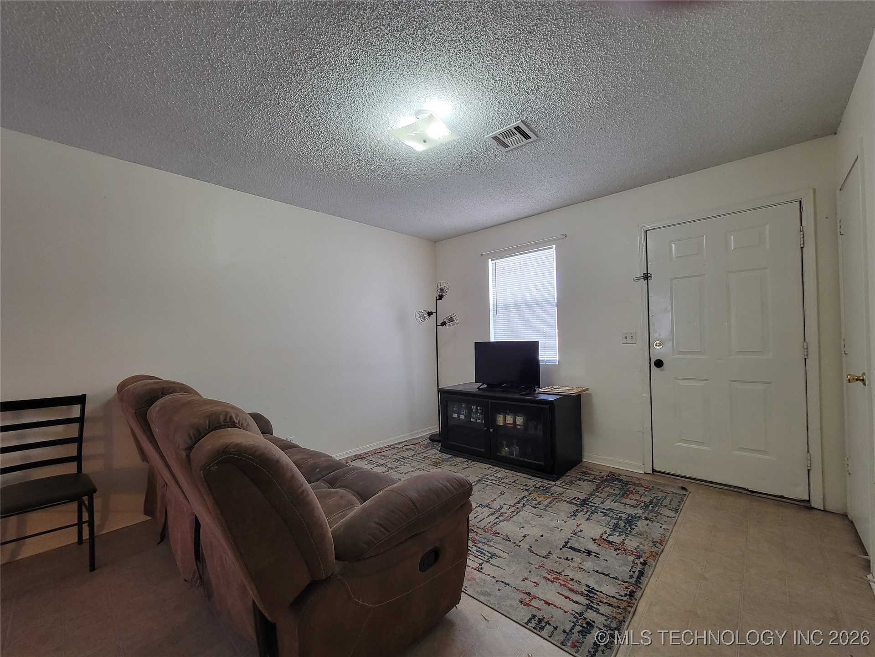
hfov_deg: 106.2
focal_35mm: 13
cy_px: 328
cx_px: 438
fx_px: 329
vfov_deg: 89.9
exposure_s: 1/60
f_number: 2.2
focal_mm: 2.2
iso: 200
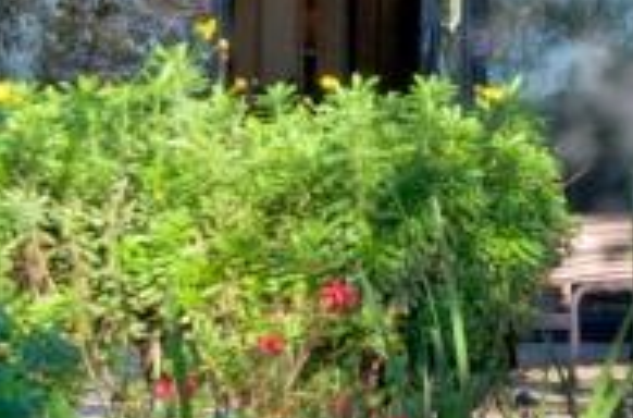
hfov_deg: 8.9
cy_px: 253
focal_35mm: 232
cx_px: 512
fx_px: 4066
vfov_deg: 5.9
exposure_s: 1/100
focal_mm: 20
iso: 100
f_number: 8
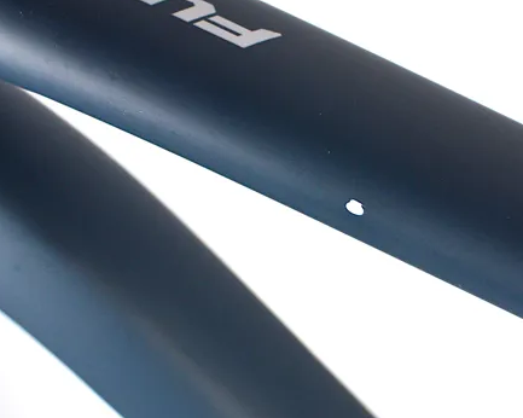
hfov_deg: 21.0
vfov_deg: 16.9
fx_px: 1406
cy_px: 203
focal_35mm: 91
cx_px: 314
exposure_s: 1/80
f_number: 4
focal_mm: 35
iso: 1000
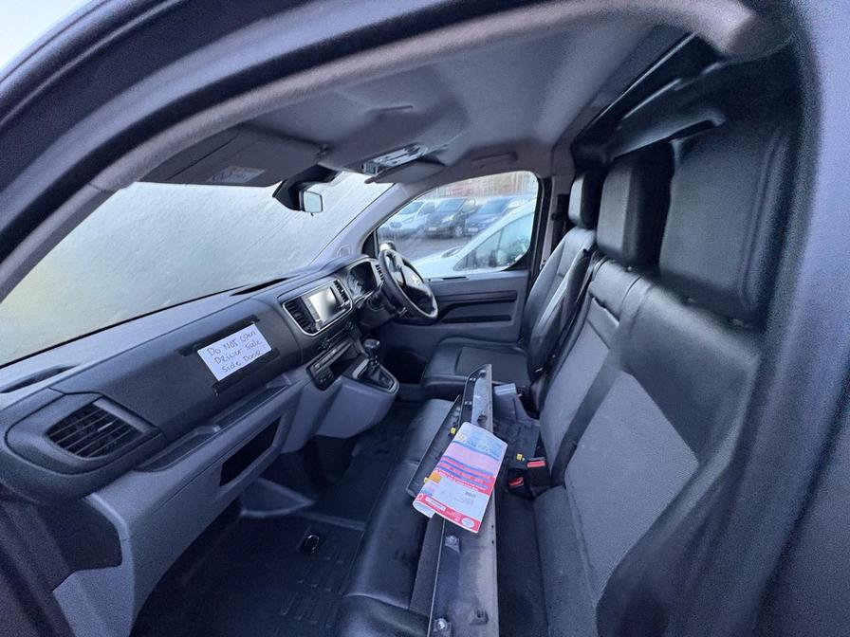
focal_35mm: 14
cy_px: 318
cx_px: 425
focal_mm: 2.22
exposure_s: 1/60
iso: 500
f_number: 2.2
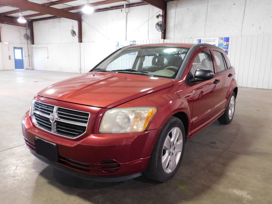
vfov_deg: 49.7
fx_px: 220
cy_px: 102
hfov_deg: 63.4
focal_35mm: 28
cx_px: 136
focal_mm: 4.9
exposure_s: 1/8
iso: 400
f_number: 3.2
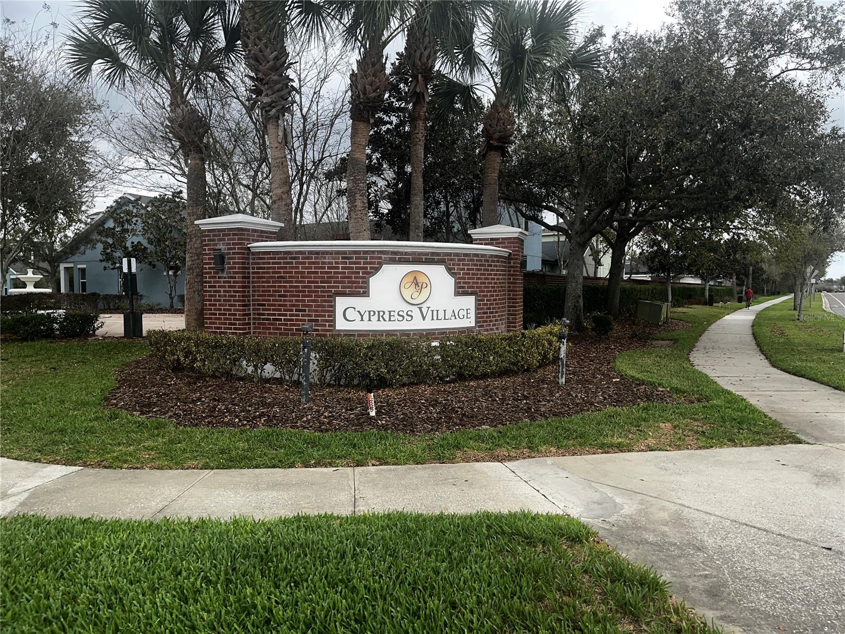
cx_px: 422
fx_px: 635
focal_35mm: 26
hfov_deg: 67.3
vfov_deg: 53.1
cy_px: 317
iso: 32
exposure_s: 1/1086
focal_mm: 5.1
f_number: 1.6
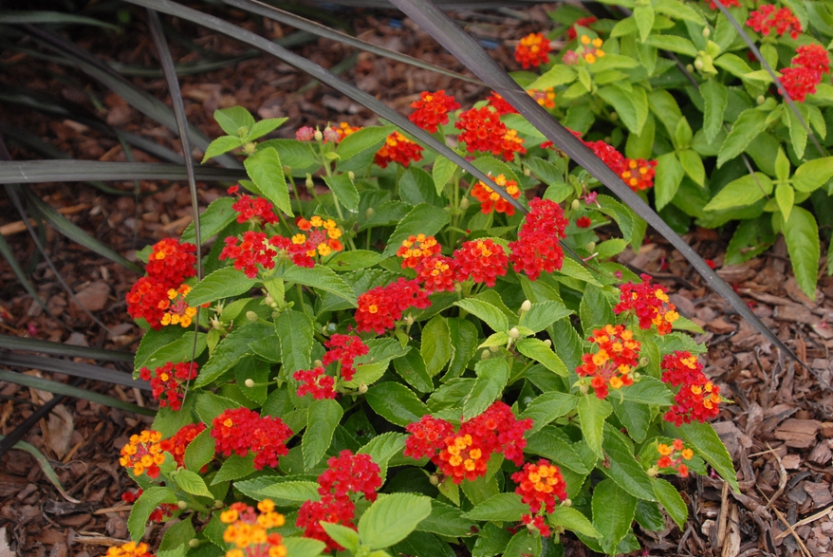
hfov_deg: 35.6
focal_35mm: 56
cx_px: 456
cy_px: 300
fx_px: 1297
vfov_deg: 24.2
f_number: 4.5
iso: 400
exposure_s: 1/80
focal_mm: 32
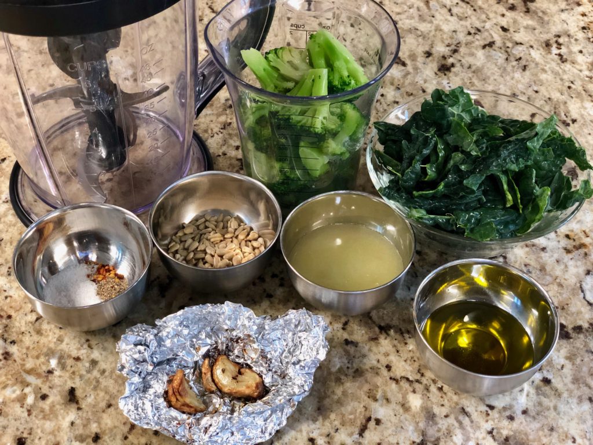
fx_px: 891
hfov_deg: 36.8
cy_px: 222
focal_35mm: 52
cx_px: 296
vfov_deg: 28.0
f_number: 2.4
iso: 125
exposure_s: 1/30
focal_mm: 6
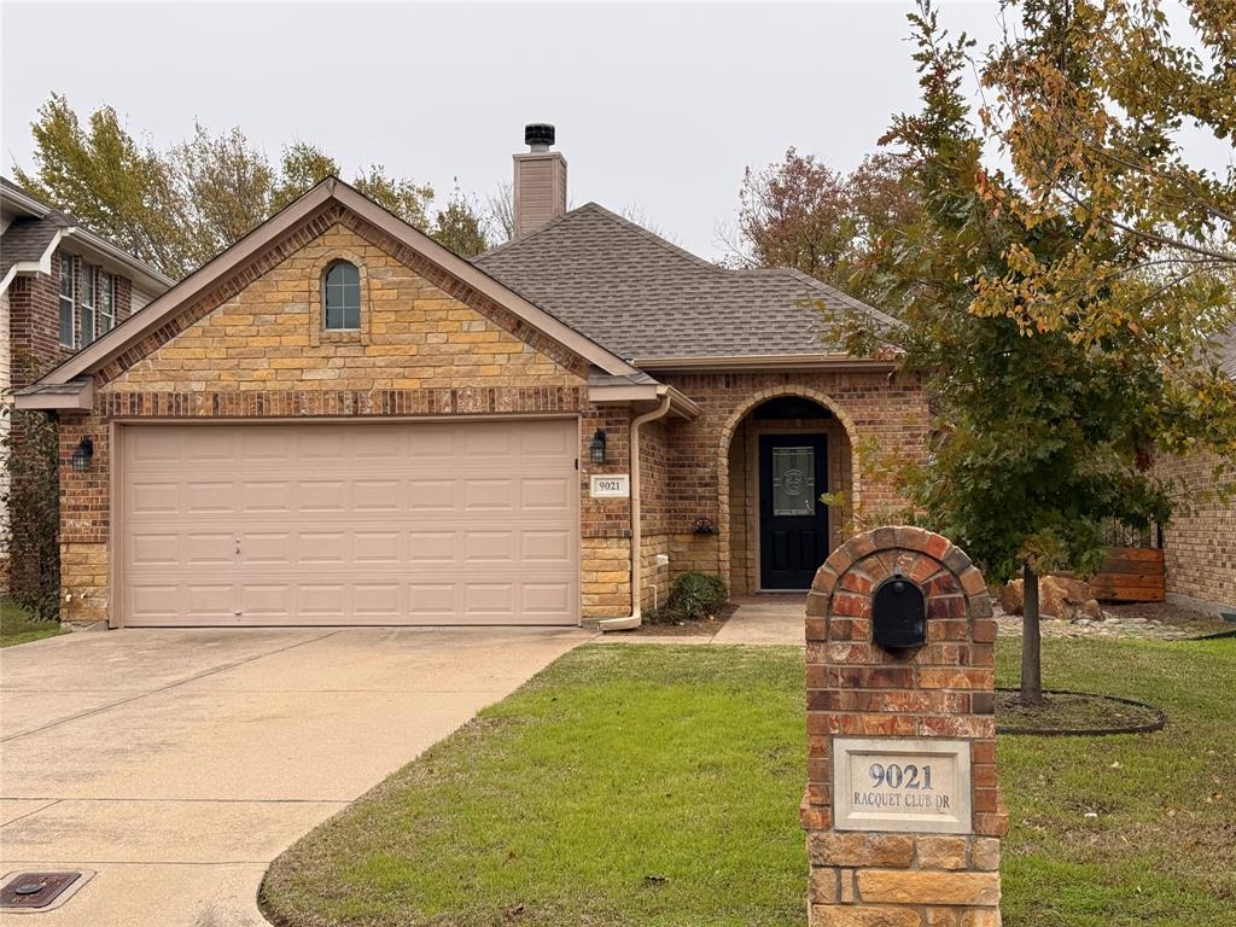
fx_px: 1714
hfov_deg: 39.7
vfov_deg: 30.3
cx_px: 618
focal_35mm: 48
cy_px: 464
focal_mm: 6.76
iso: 64
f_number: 1.78
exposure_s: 1/1403
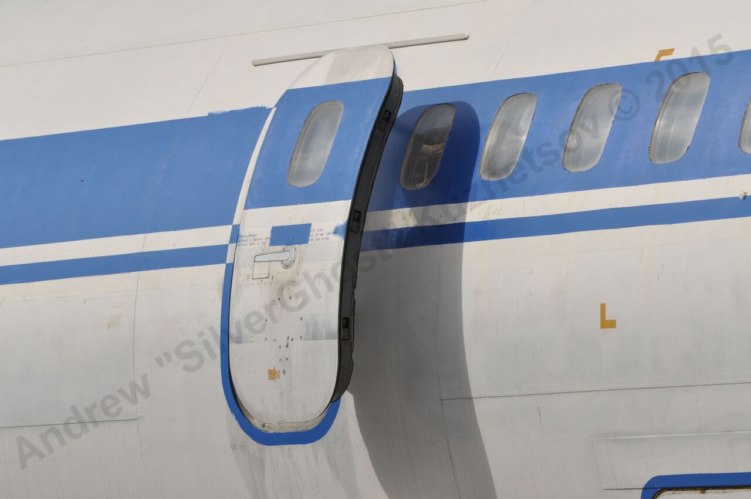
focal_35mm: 315
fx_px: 6563
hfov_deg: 6.5
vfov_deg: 4.4
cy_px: 250
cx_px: 376
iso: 200
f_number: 8
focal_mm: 210
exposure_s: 1/1250
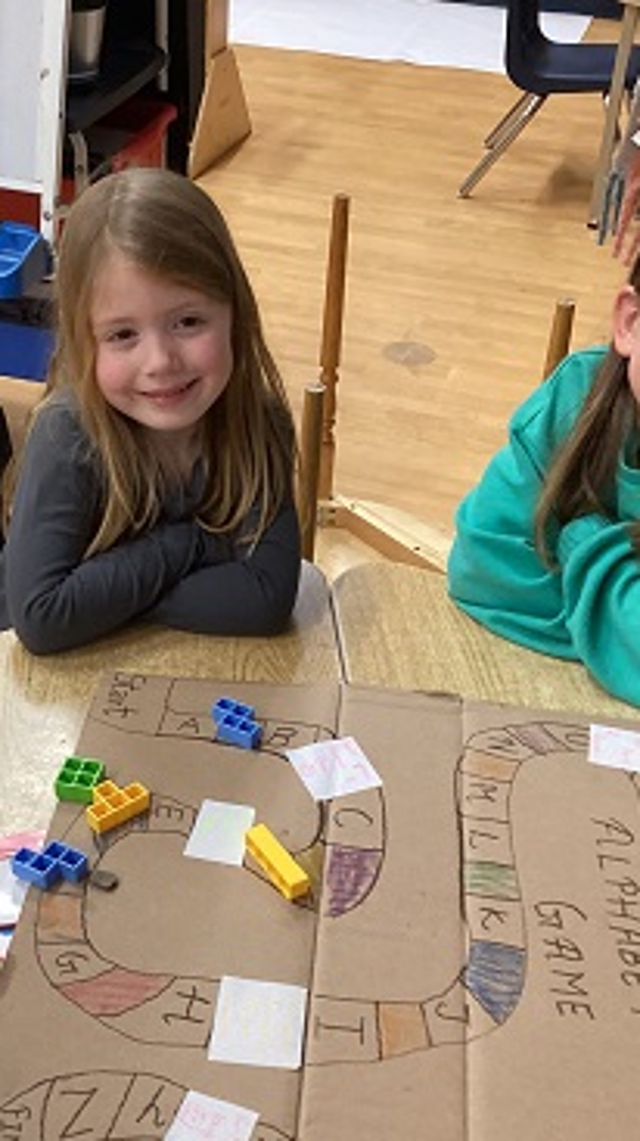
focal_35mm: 46
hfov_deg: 25.8
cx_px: 224
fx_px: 1390
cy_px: 580
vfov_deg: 44.6
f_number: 2.4
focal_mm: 3.3
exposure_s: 1/50
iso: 250
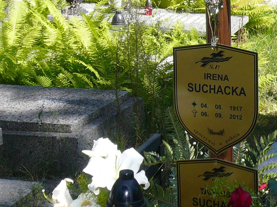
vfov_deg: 12.7
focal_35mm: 116
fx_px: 928
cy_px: 38
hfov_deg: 16.8
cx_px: 226
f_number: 3.5
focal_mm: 7.5
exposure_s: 1/400
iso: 100
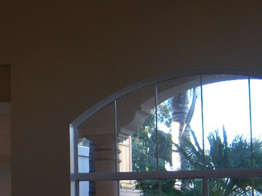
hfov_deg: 21.7
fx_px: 673
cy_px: 124
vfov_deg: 16.6
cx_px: 49
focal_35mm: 89
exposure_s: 1/60
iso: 80
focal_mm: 7.5
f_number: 2.8
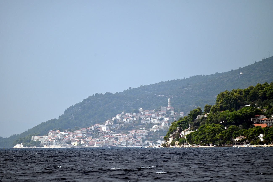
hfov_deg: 7.6
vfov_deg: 5.1
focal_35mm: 270
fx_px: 2048
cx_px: 136
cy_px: 91
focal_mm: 270
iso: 160
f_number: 5.6
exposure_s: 1/1000
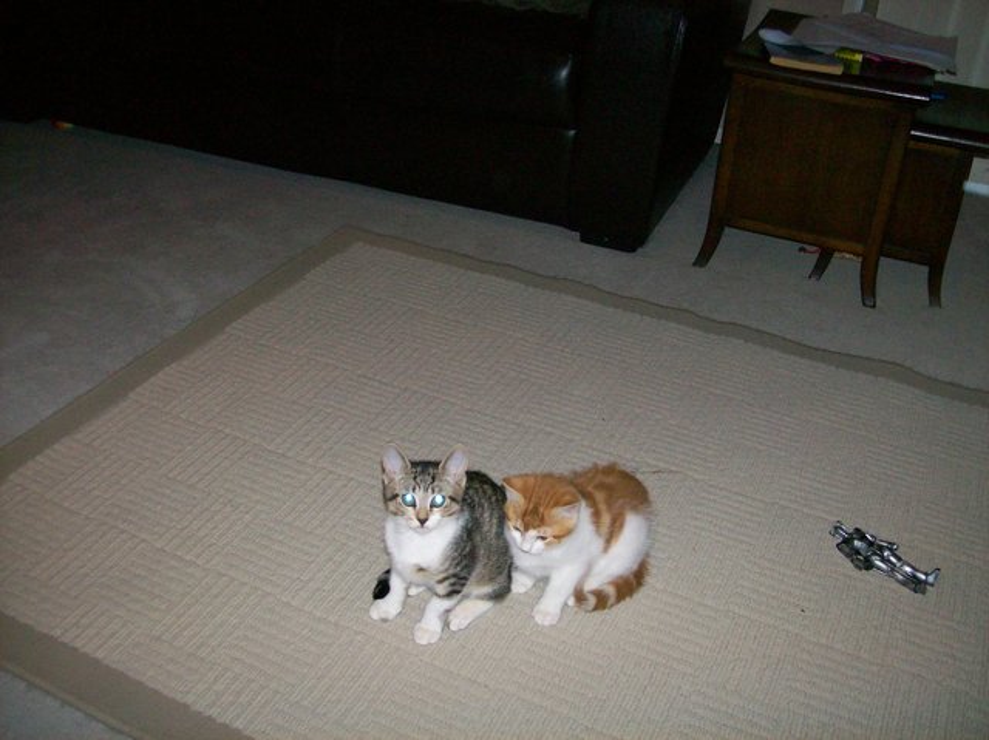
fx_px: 1028
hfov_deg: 51.4
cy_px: 370
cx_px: 494
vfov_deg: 39.6
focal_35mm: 36
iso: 140
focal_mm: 6
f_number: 2.7
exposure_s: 1/64
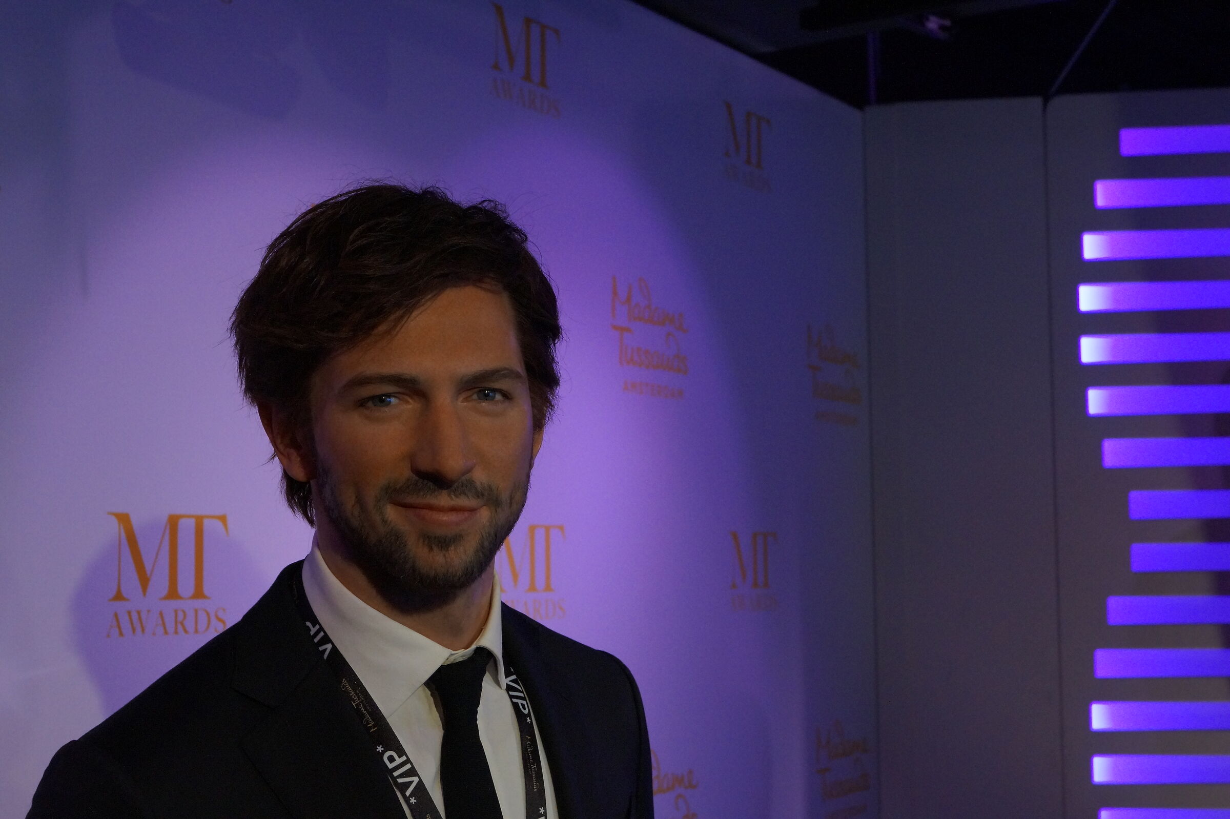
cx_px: 615
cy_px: 410
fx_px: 2049
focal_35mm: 60
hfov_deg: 33.4
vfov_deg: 22.6
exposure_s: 1/50
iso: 1600
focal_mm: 40
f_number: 9
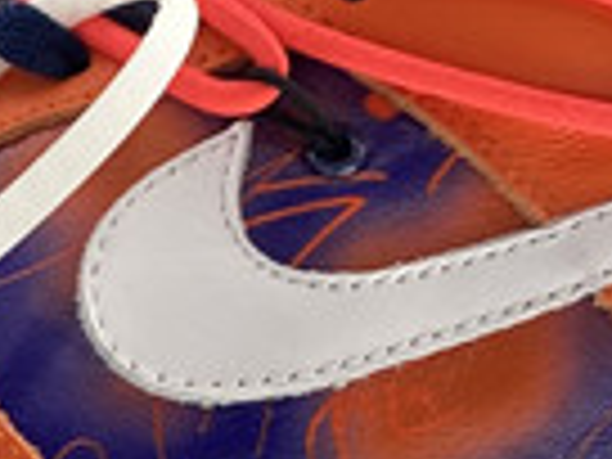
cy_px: 819
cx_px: -549
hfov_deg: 9.7
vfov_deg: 7.5
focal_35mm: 191
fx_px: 3377
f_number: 1.8
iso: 32
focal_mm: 4.25
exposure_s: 1/100
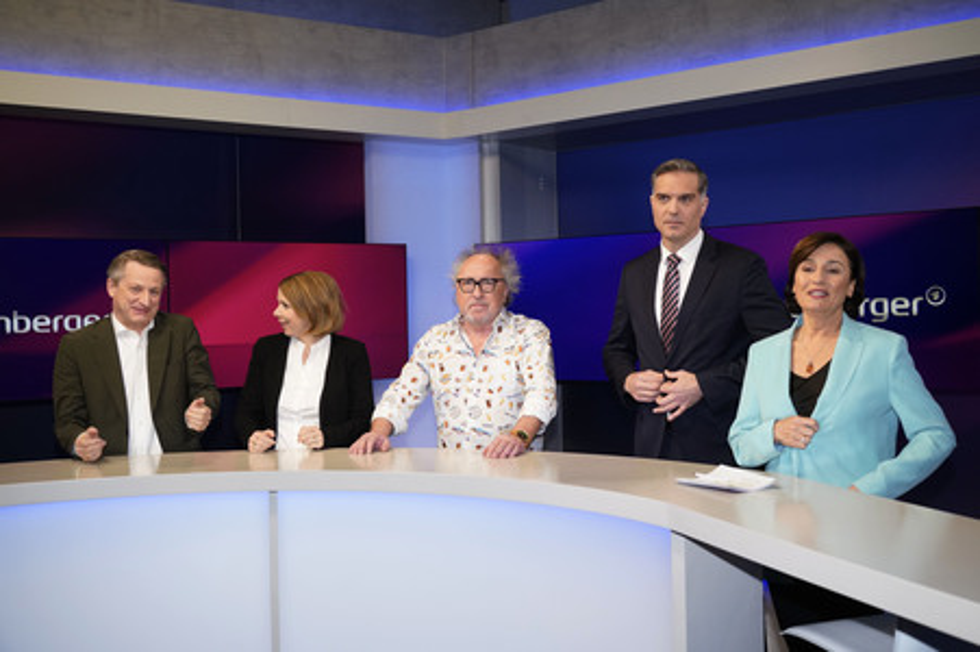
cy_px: 326
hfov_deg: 51.9
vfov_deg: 35.9
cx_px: 490
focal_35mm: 37
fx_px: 1006
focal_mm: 37
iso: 2000
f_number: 5
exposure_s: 1/160
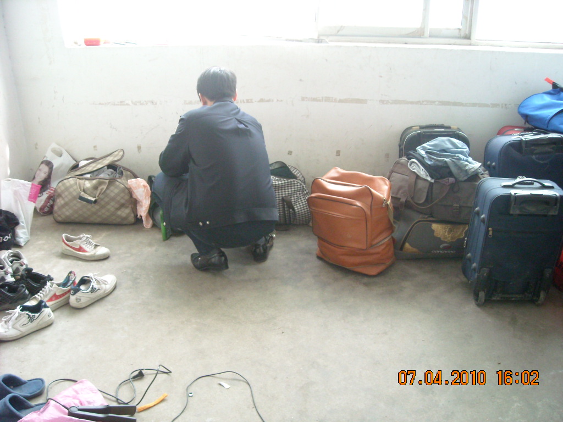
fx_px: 569
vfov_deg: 40.7
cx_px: 282
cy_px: 211
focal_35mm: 35
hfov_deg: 52.6
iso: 400
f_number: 2.8
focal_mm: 5.7
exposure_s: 1/52
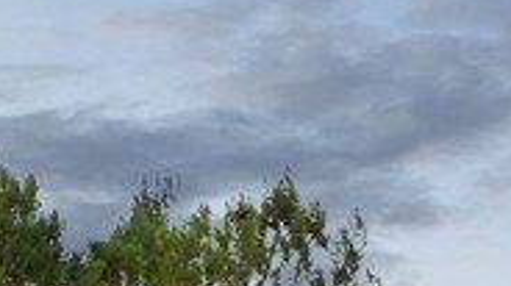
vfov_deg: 15.7
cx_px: -11
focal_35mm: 62
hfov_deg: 31.1
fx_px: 839
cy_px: 555
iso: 640
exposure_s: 1/20
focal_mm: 17
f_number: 5.6
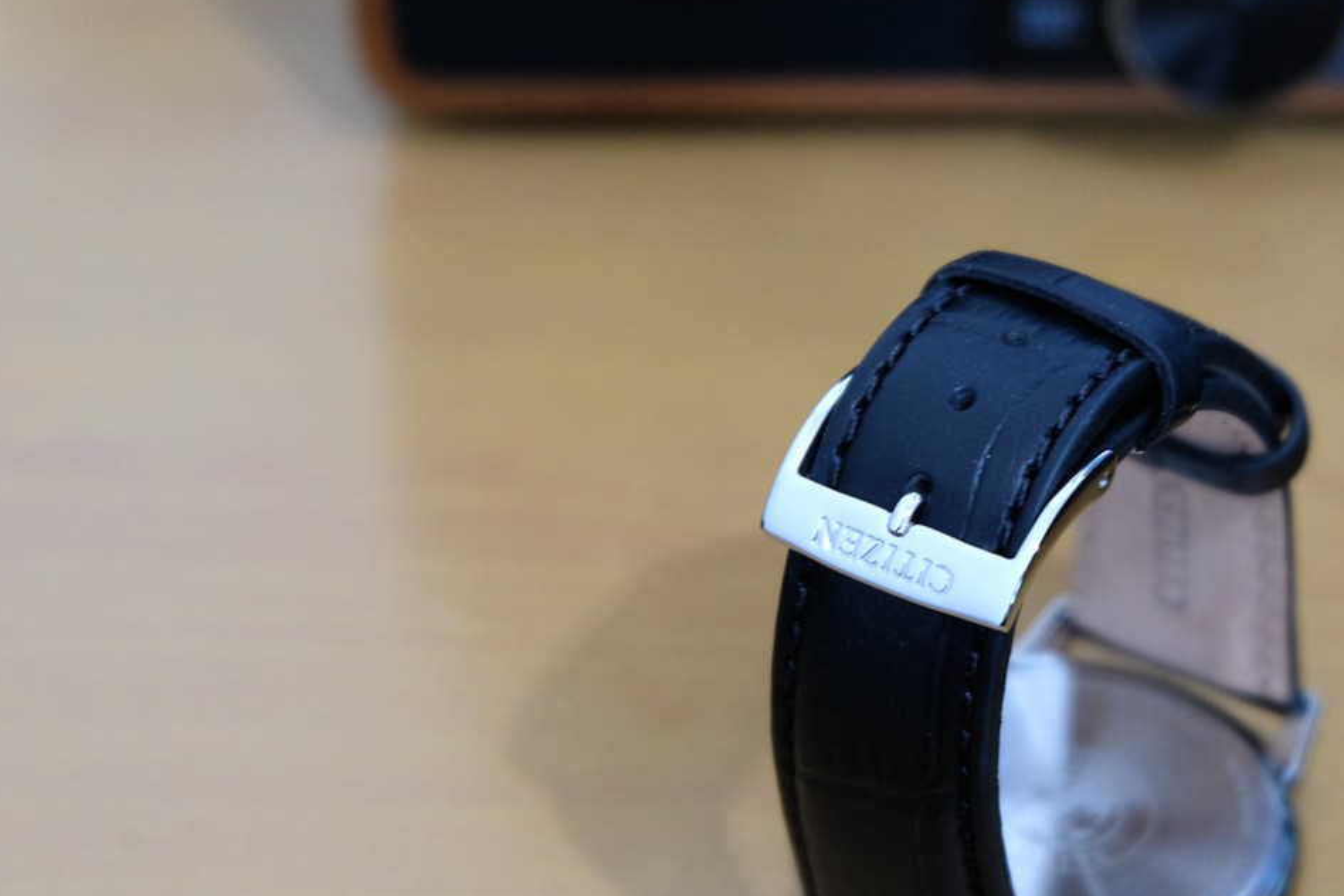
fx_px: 3882
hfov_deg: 19.6
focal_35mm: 104
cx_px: 902
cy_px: 597
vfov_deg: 13.1
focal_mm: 48.4
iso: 1250
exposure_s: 1/30
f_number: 5.6
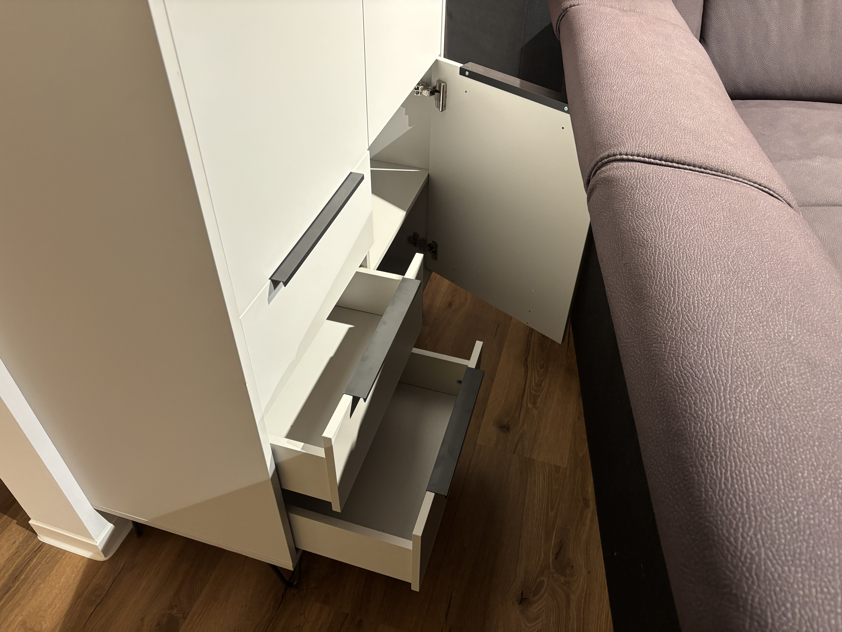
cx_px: 421
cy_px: 316
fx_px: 632
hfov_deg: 67.3
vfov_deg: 53.1
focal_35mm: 26
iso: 200
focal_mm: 5.96
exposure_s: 1/60
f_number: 1.6
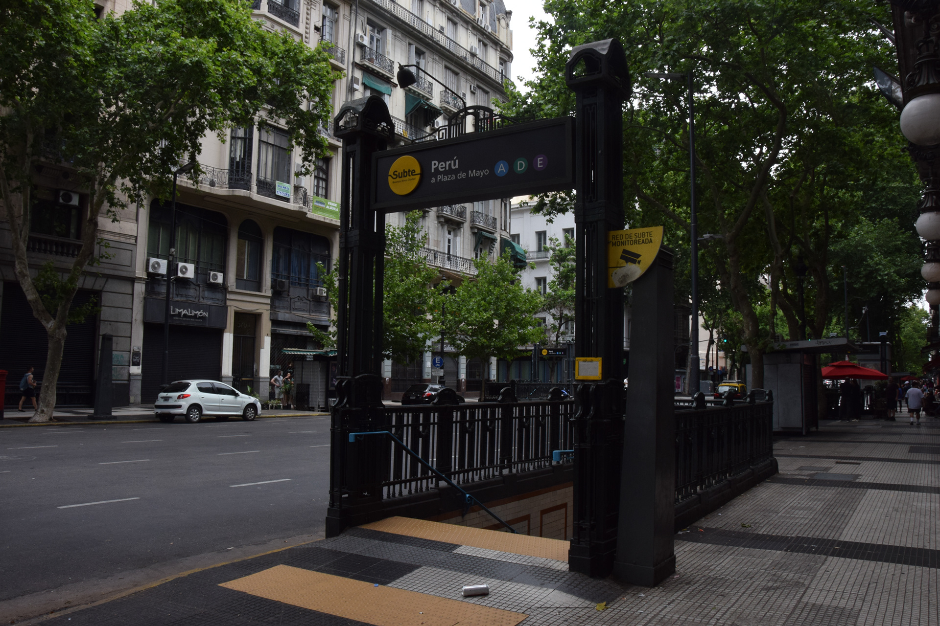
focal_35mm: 27
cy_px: 313
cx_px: 470
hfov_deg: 67.4
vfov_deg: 47.9
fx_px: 705
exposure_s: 1/100
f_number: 22
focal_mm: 18
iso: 400
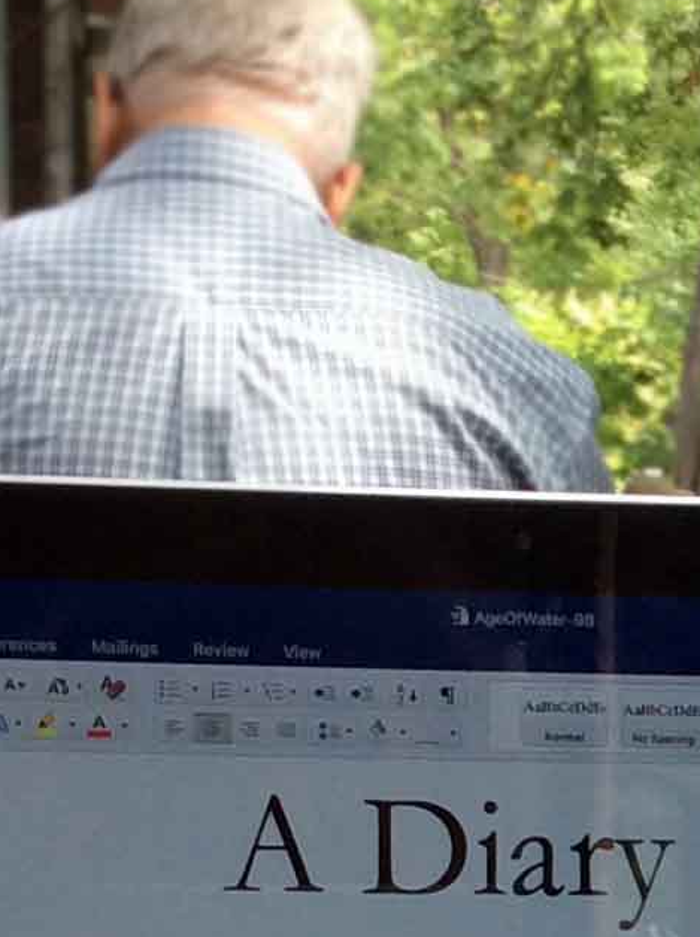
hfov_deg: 10.9
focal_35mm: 132
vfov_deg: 14.3
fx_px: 3569
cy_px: 1265
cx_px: 964
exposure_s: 1/133
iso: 32
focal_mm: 3.3
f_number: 2.4
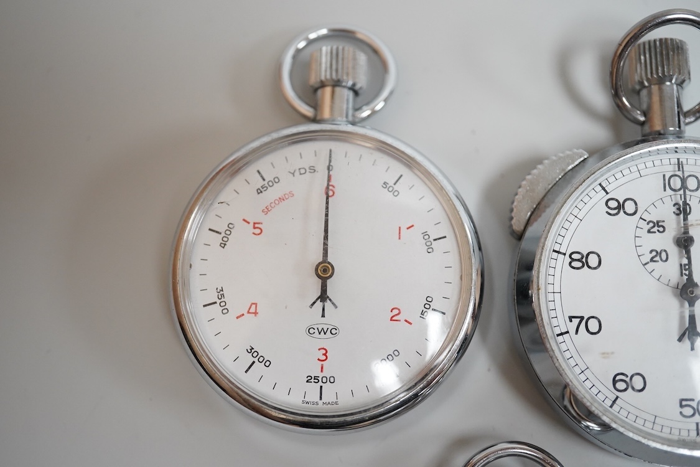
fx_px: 875
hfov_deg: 43.6
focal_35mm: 45
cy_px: 234
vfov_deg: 29.9
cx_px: 350
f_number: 5
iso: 2500
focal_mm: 30
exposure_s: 1/250
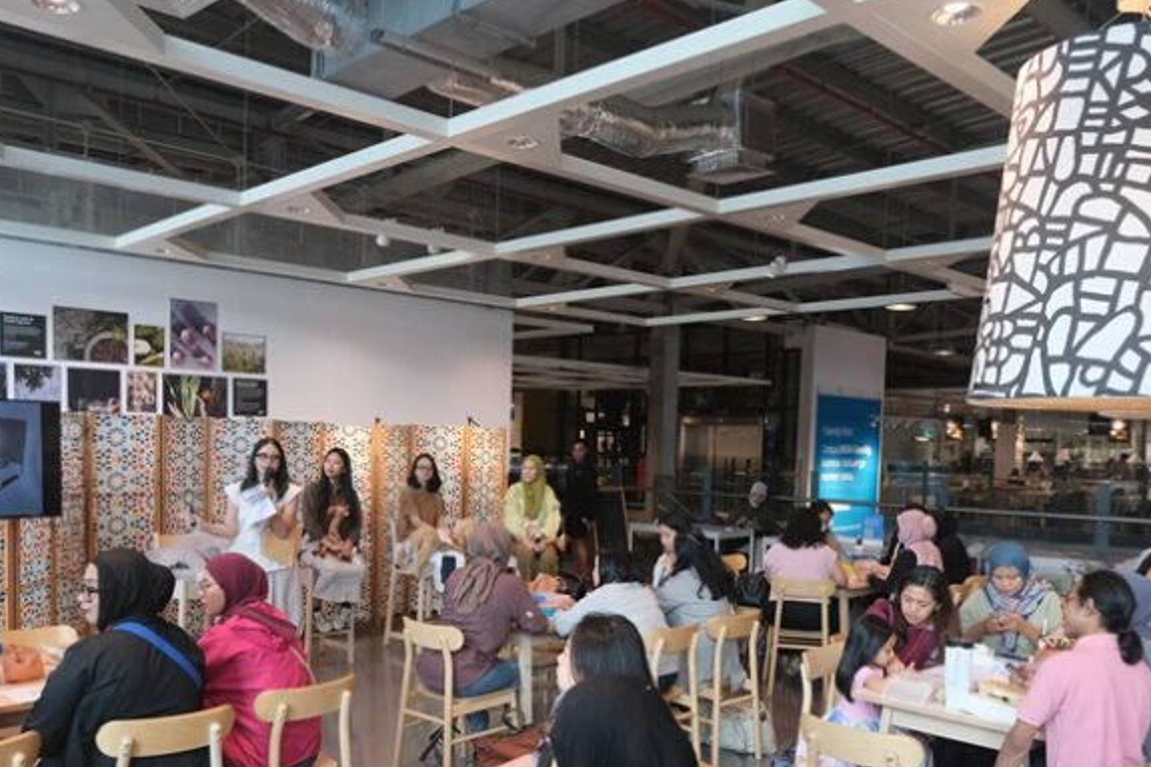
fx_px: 1023
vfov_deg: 40.5
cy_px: 524
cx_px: 530
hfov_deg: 58.7
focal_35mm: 32
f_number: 3.5
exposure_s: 1/100
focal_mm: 15
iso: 1600
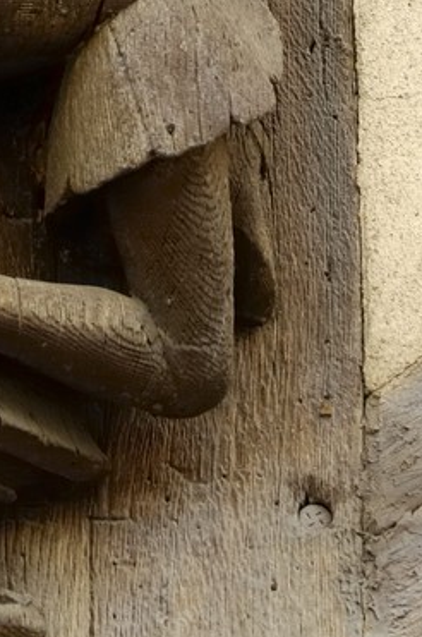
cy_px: -639
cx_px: -87
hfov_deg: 2.7
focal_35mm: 505
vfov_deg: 4.0
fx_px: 8912
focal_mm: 78
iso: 100
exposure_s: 1/160
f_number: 4.8
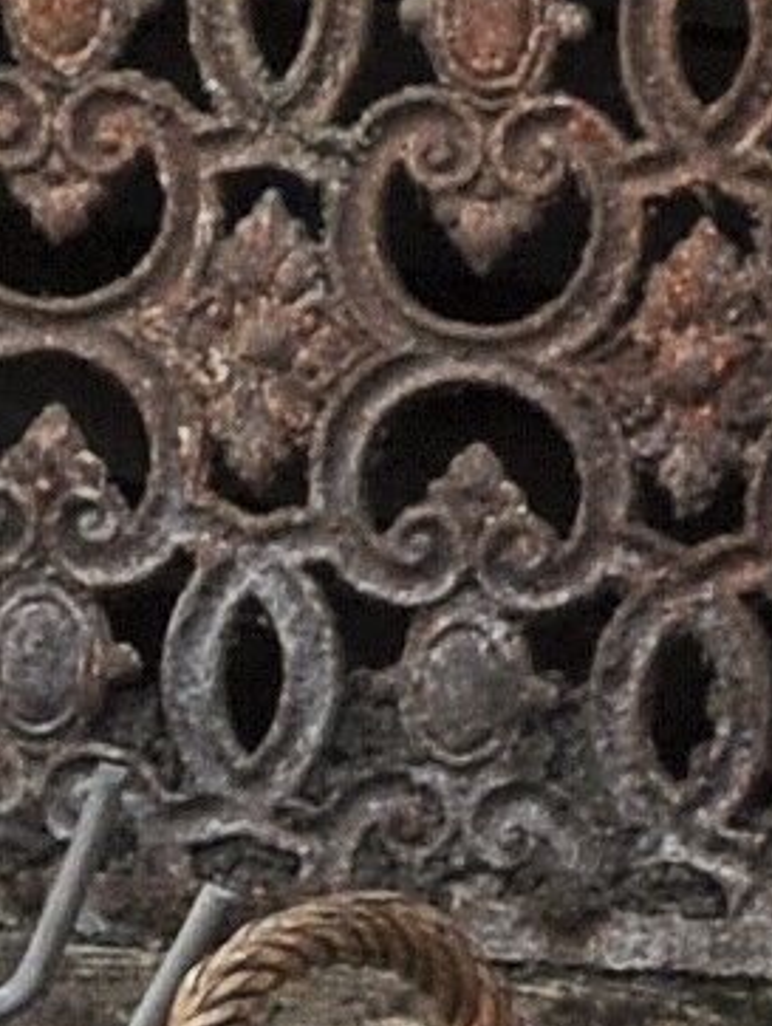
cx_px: -320
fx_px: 13120
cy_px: 1815
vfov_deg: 4.4
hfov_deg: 3.4
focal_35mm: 442
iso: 200
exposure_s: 1/125
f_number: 5.6
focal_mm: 26
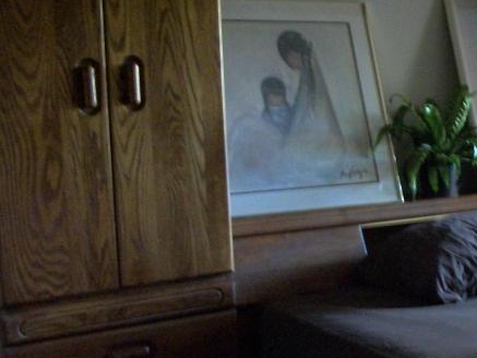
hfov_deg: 24.6
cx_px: 498
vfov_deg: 19.6
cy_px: 179
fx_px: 1034
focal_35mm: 75
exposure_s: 1/8
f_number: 2.9
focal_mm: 5.7
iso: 250
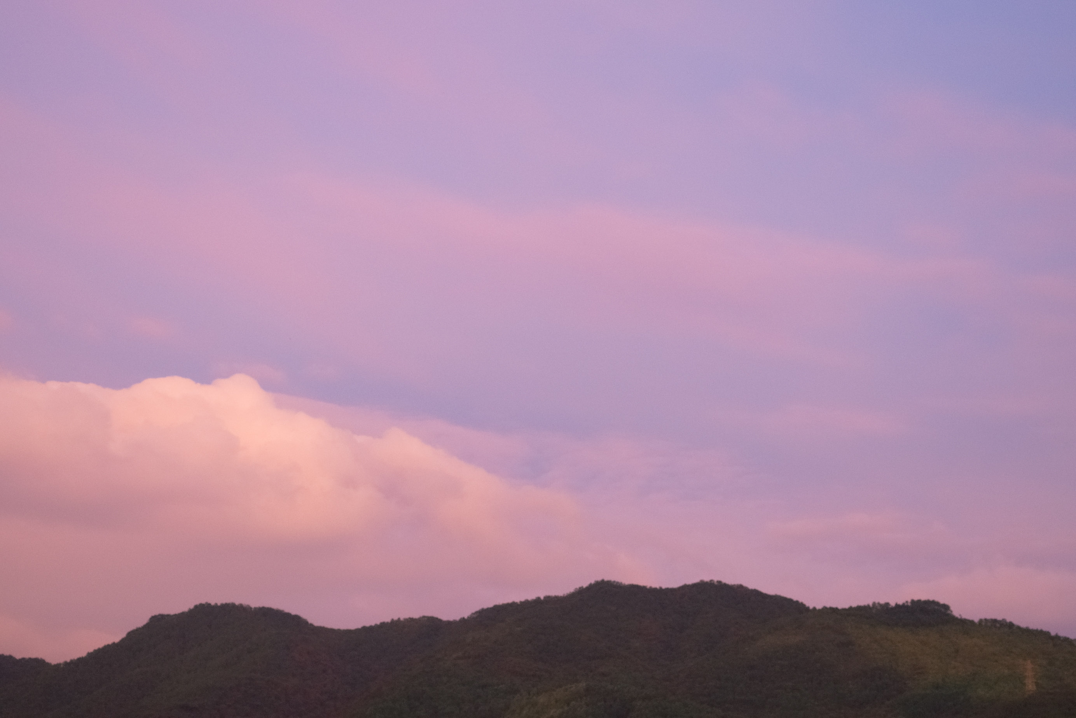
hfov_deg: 20.6
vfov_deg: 13.8
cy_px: 359
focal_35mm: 99
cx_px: 538
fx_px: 2960
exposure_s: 1/60
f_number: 4
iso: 640
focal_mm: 66
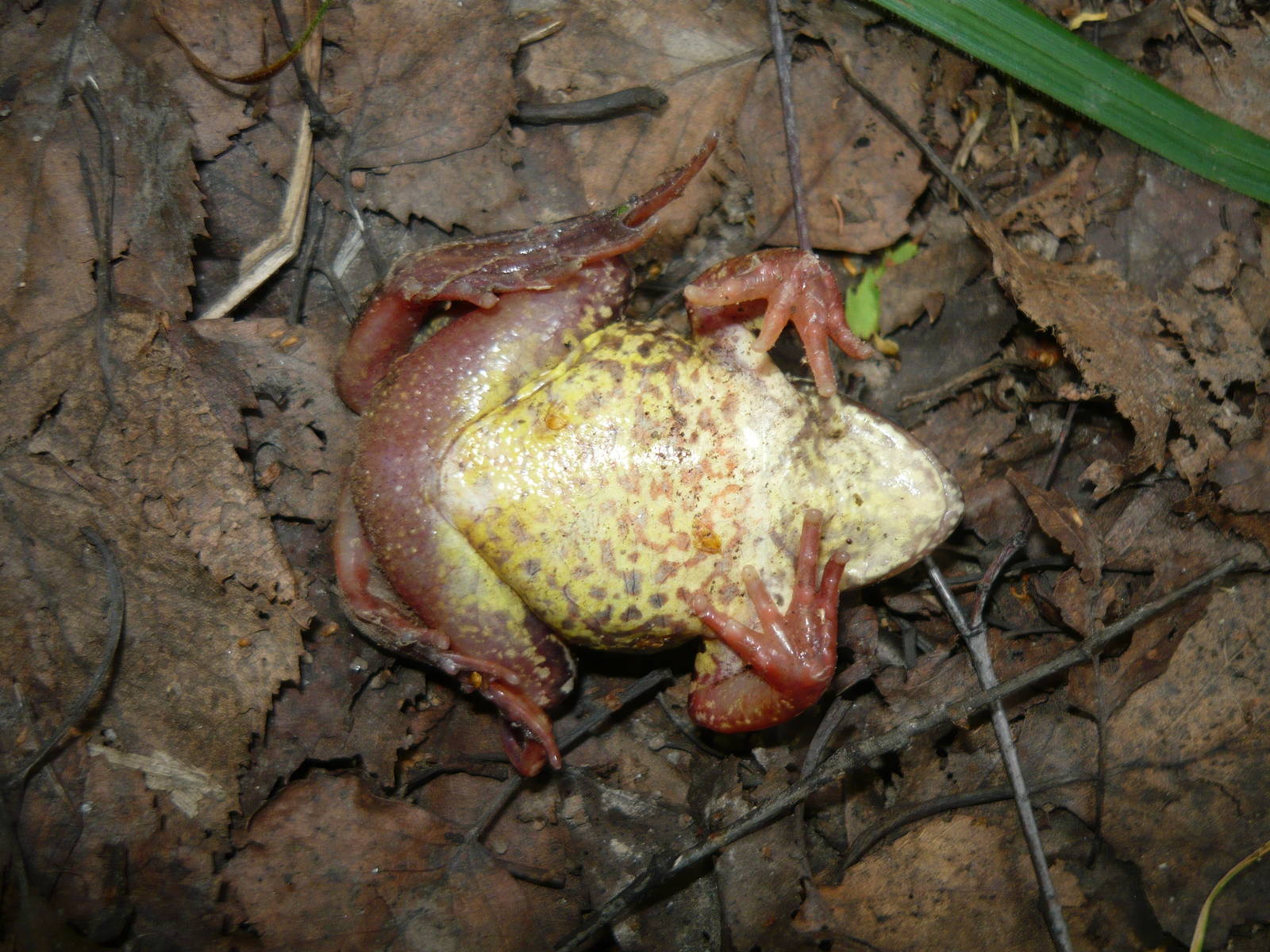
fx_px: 1211
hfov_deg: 55.4
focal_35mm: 33
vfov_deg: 42.9
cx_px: 635
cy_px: 476
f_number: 2.8
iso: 100
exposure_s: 1/30
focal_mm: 5.5
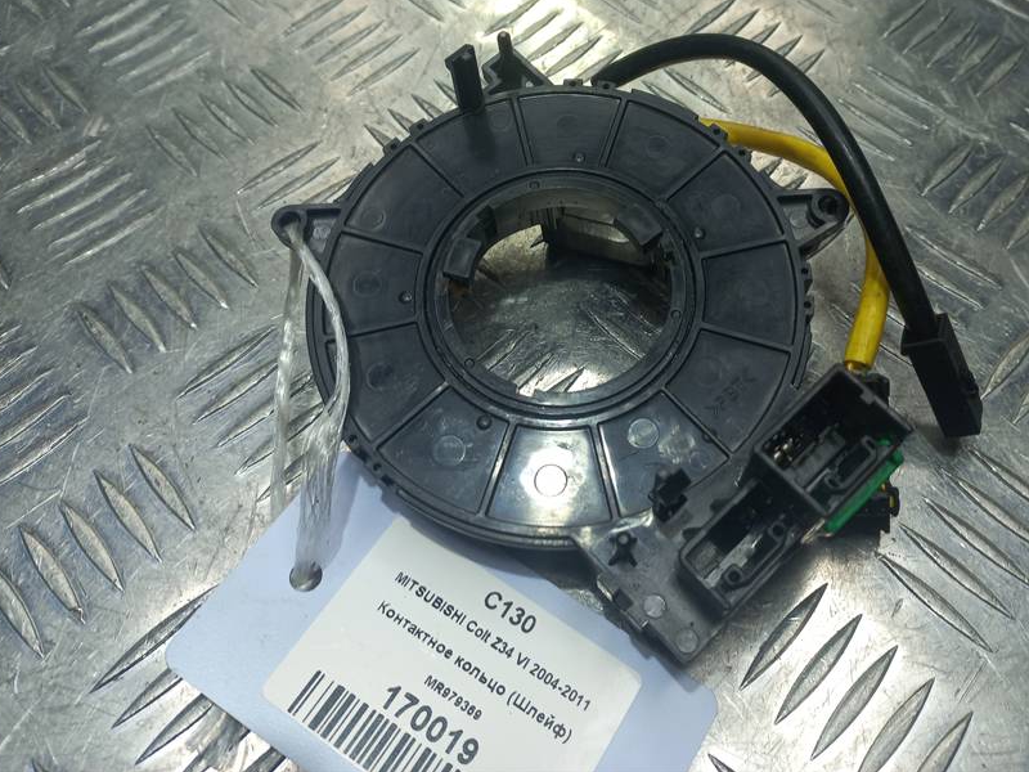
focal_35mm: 32
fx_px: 951
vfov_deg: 43.7
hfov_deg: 56.5
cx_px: 598
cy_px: 280
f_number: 1.8
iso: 32
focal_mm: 4.6
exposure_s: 1/100
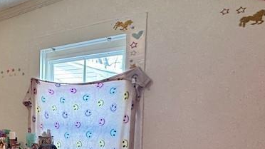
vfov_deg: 27.7
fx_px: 295
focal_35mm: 42
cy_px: 121
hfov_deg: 34.0
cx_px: -83
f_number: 2.2
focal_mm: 2.22
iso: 160
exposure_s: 1/60
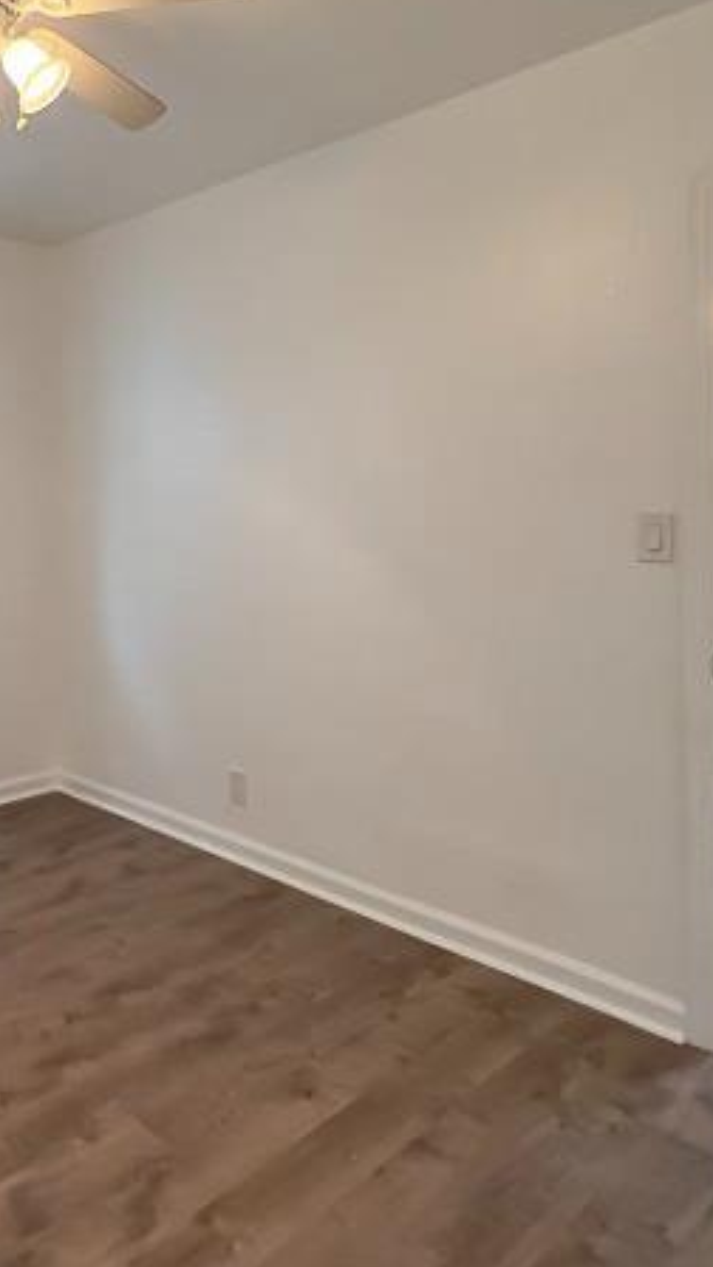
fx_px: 840
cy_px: 482
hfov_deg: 43.7
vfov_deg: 72.9
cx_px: 139
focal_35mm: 25
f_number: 1.8
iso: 200
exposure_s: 1/120
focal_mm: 1.57
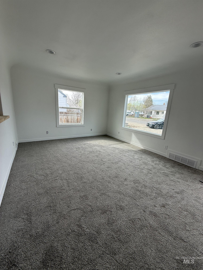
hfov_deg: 85.7
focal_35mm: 14
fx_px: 109
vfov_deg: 102.1
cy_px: 135
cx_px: 102
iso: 64
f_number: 2.2
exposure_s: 1/224
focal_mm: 2.22
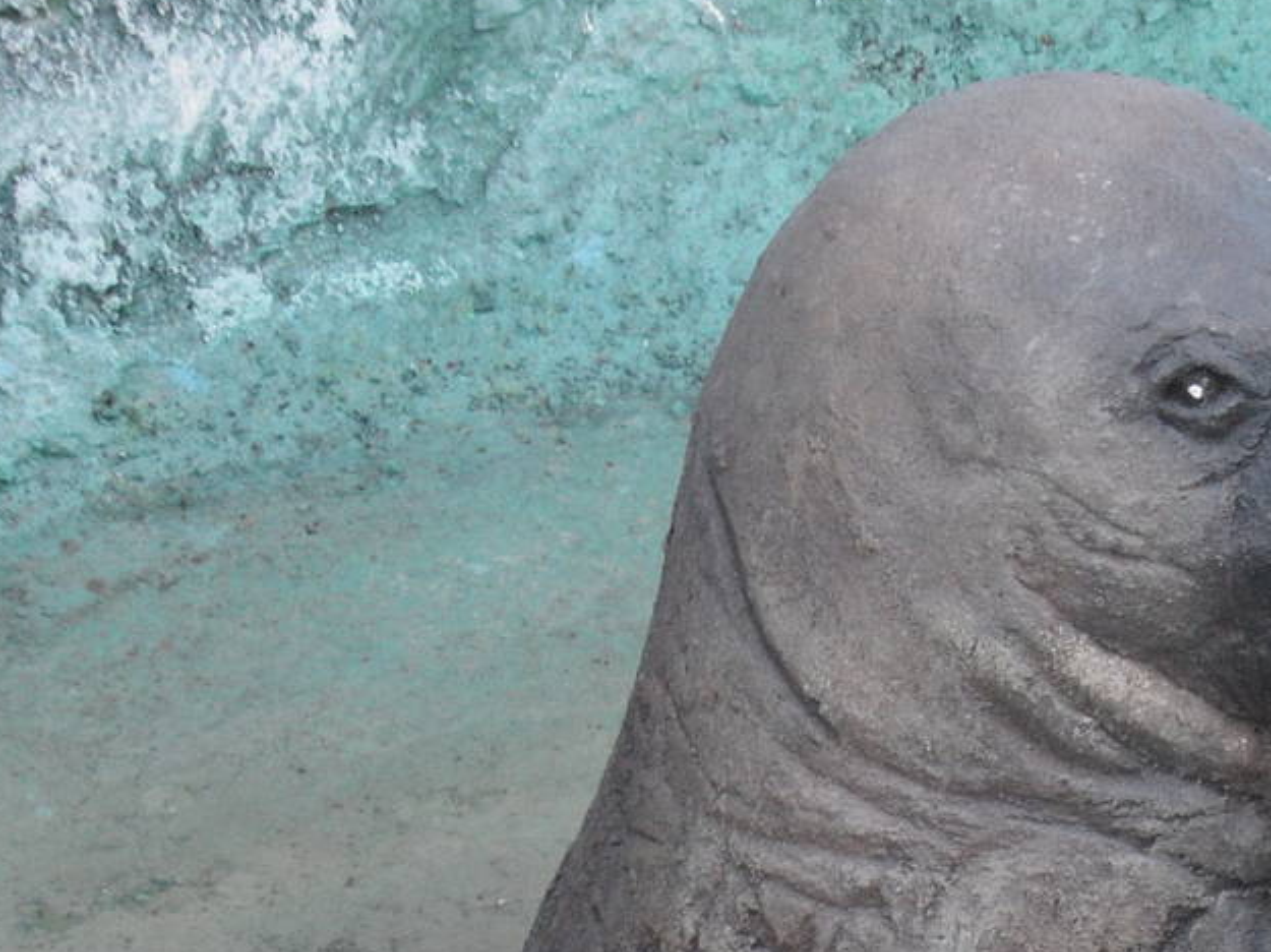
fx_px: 19742
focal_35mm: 538
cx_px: 1287
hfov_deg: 3.7
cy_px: 1060
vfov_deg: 2.8
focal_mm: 34.8
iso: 100
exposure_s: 1/90
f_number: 4.6
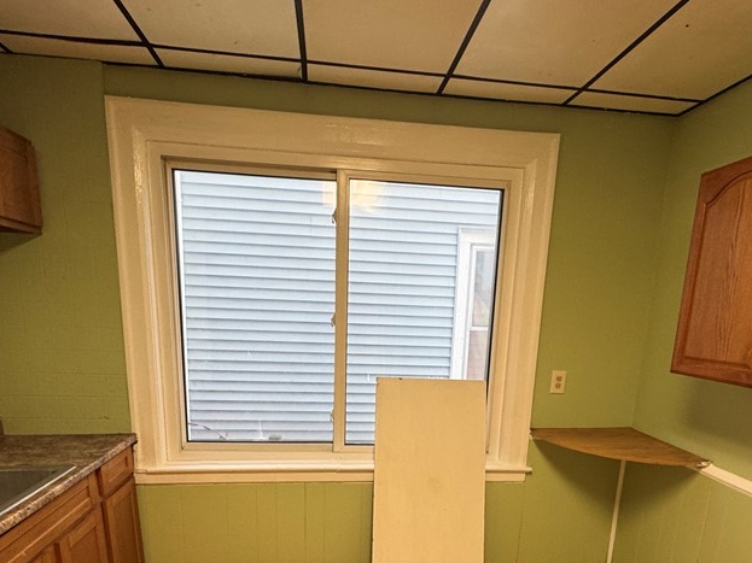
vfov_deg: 55.9
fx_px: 500
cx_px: 392
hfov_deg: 73.9
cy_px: 424
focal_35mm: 23
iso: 160
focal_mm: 2.22
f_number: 2.2
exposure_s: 1/120
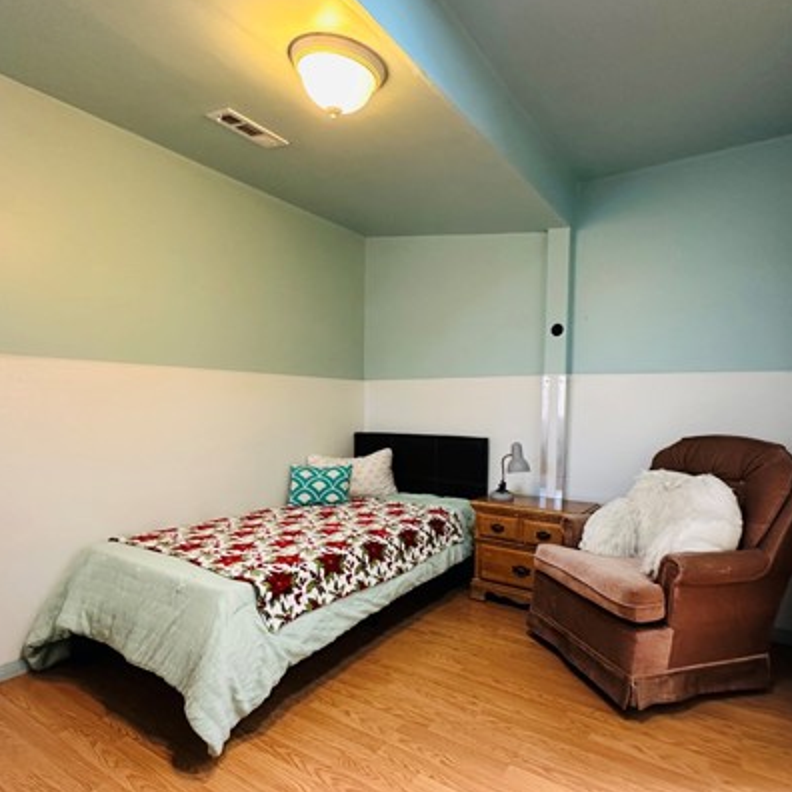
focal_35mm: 20
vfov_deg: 74.4
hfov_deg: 74.8
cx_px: 412
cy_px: 454
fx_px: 518
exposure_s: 1/60
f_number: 2.2
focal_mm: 2.22
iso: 640
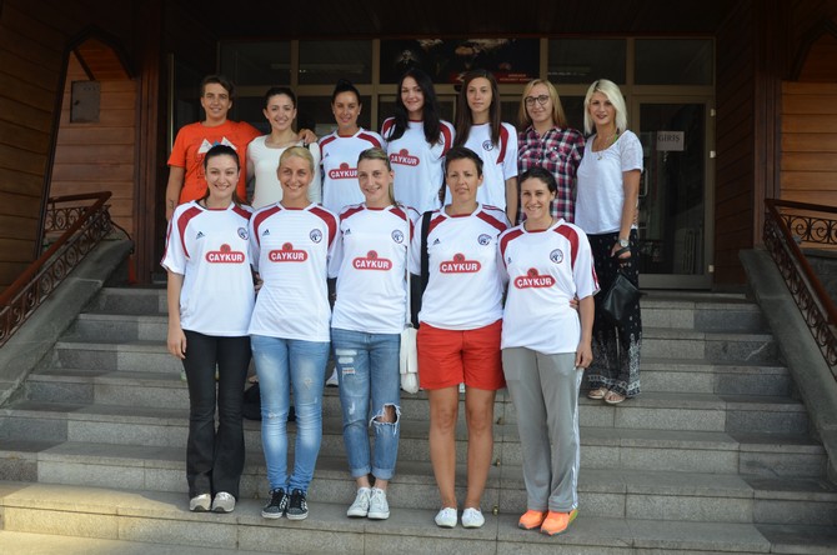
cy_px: 278
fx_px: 835
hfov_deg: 53.2
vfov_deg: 36.7
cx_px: 418
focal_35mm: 36
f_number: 7.1
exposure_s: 1/200
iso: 200
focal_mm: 24
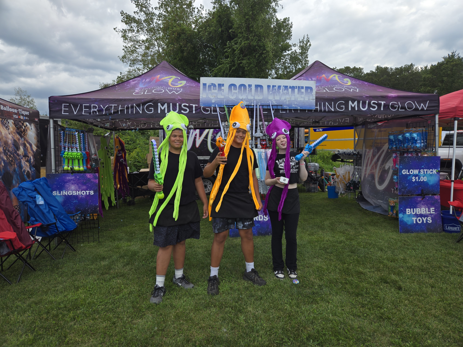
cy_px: 174
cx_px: 232
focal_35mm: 23
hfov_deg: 73.9
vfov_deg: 58.9
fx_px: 308
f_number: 1.8
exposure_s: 1/400
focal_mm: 5.4
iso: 25
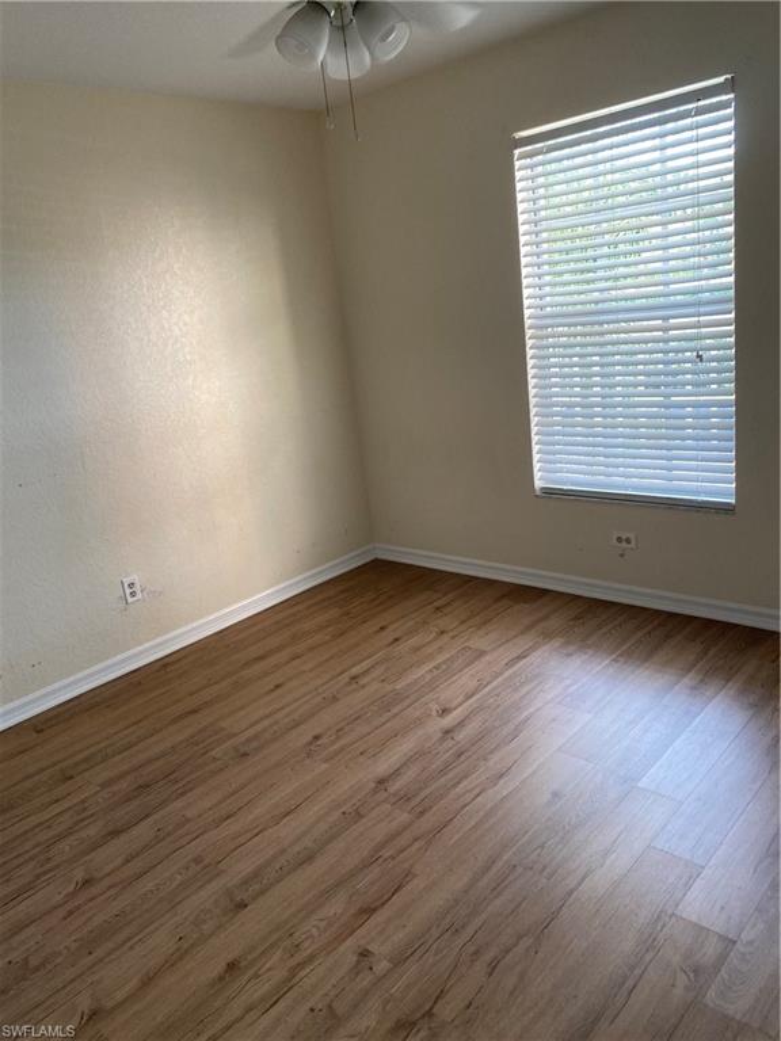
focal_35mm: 26
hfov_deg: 53.1
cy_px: 520
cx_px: 390
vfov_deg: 67.3
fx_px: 782
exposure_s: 1/106
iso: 125
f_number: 1.8
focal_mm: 4.25
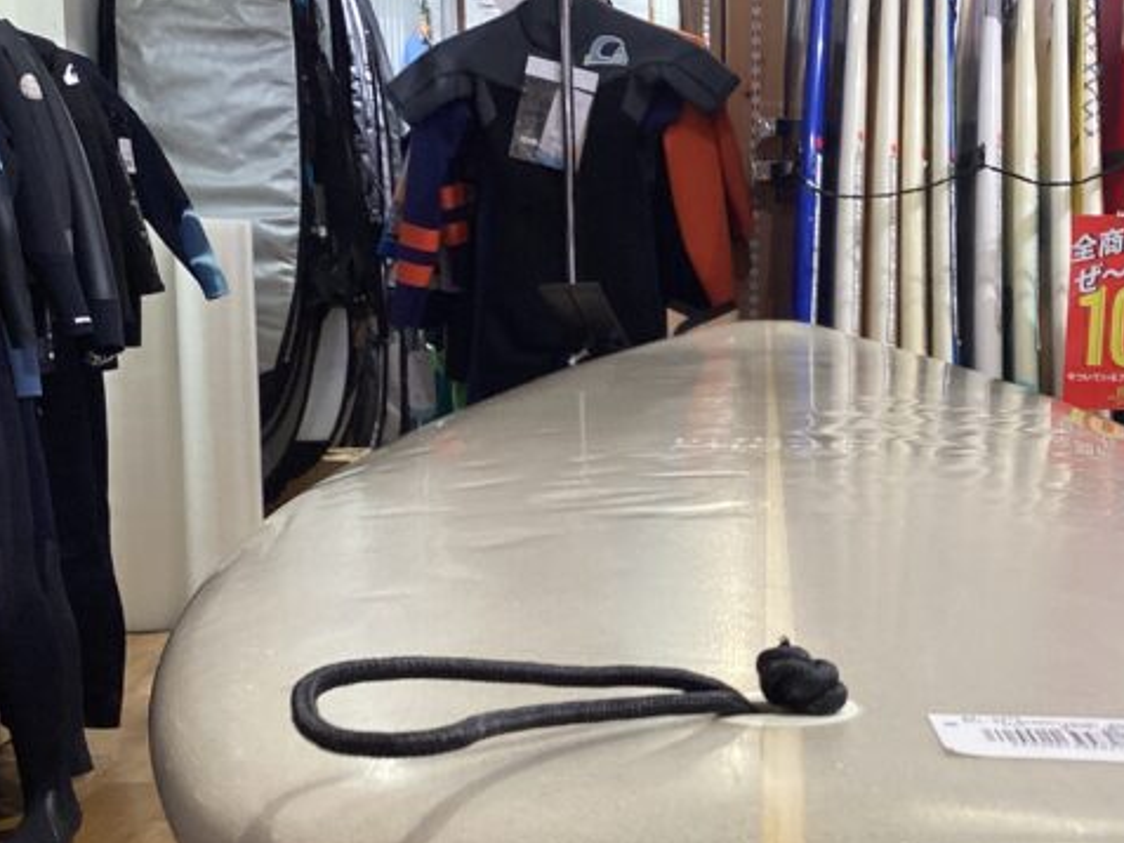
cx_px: 730
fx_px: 1689
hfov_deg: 36.5
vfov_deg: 27.7
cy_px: 619
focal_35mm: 52
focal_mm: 3.3
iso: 50
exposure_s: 1/60
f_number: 2.4
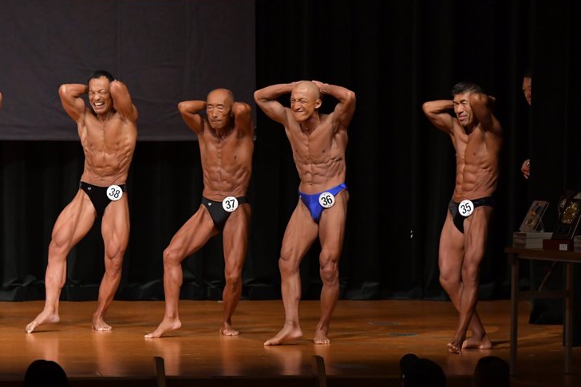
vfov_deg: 5.9
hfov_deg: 8.9
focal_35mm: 231
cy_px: 203
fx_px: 3727
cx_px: 299
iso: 5000
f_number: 5.6
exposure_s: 1/400
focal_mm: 145
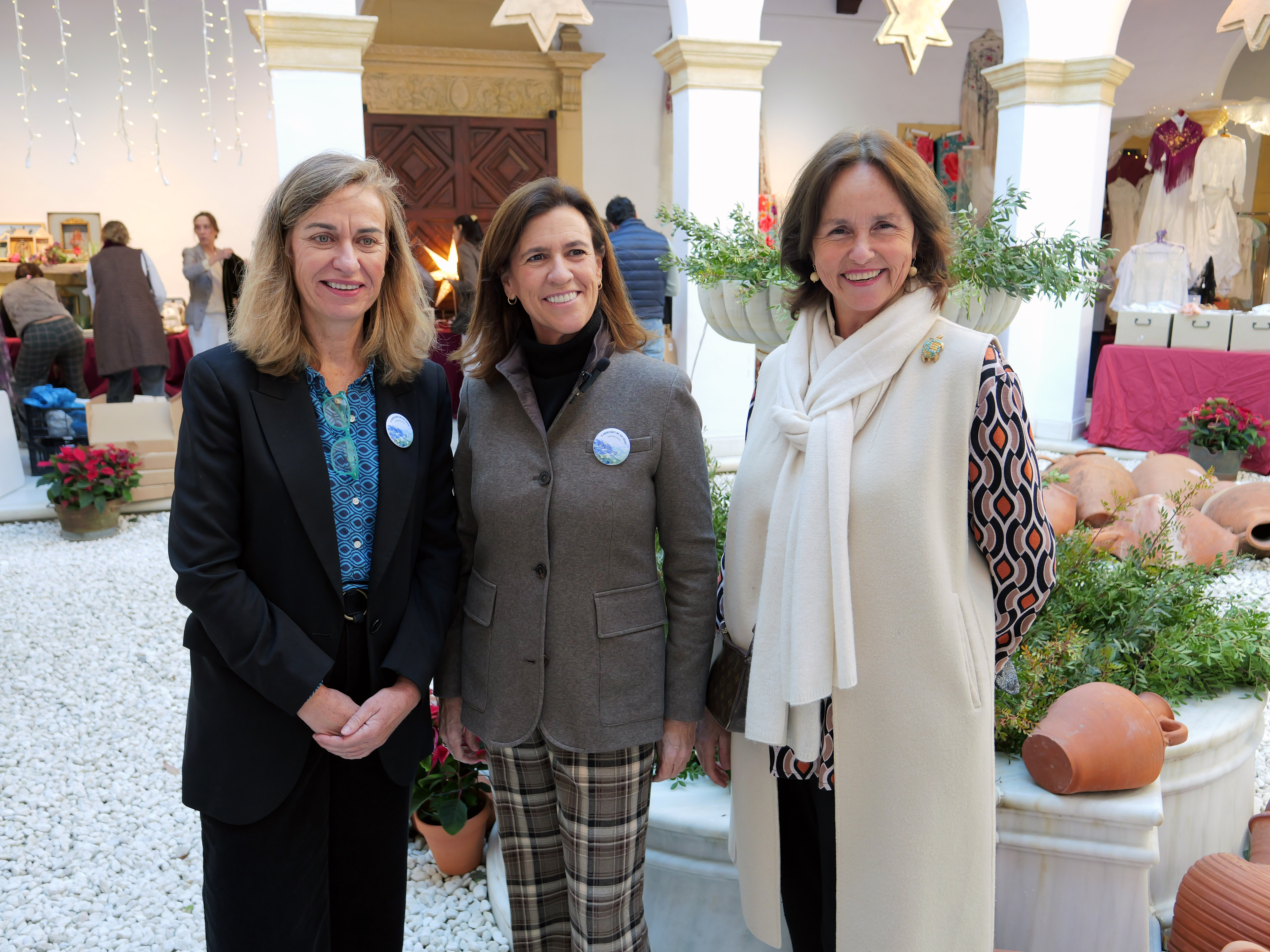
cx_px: 637
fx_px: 1064
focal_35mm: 29
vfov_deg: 48.2
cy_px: 493
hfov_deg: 61.7
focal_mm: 14
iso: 320
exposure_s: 1/60
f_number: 2.9
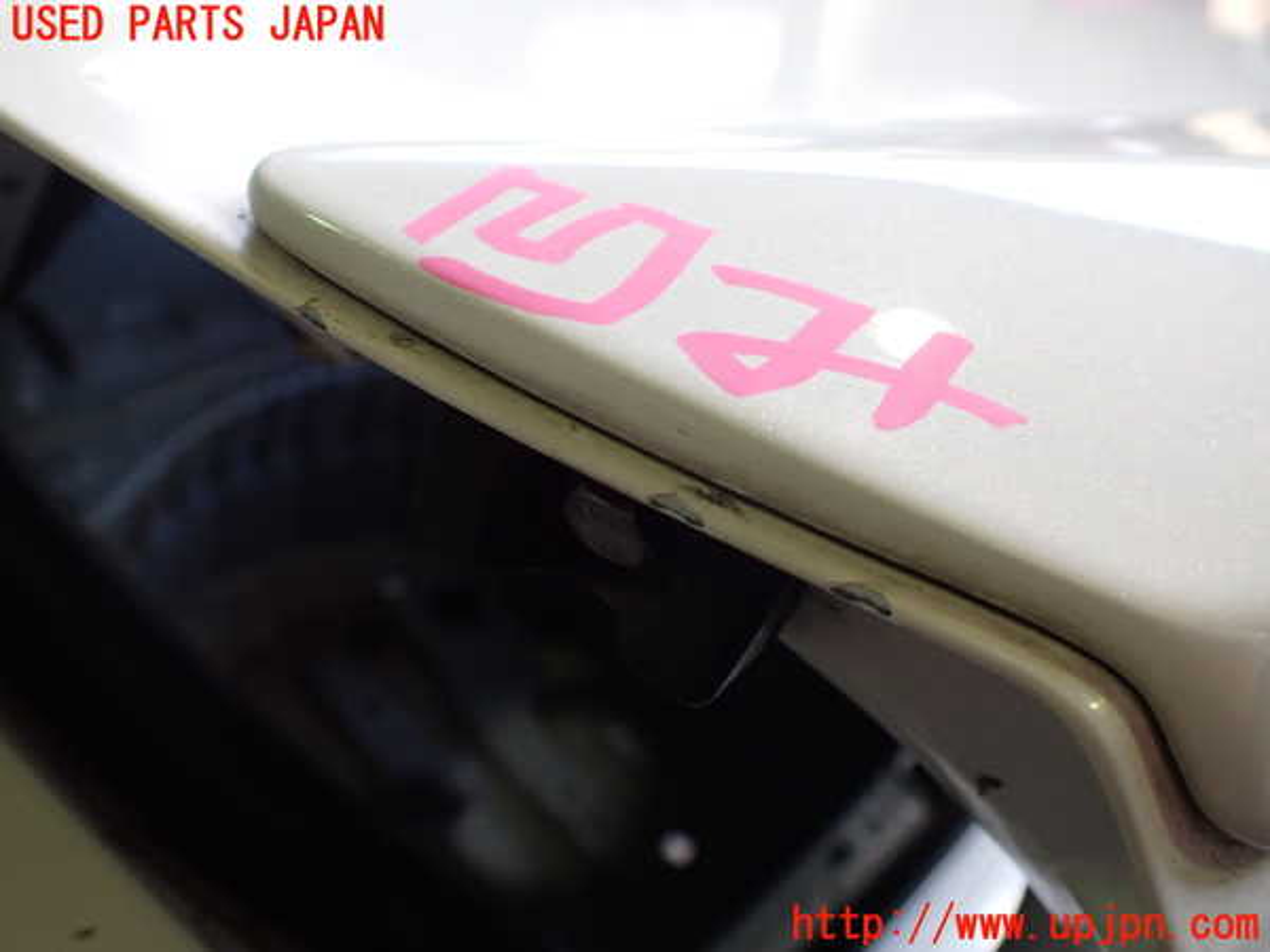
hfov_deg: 60.0
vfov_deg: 46.8
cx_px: 635
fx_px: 1101
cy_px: 476
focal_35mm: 30
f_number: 2.3
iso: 250
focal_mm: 5.4
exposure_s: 1/125
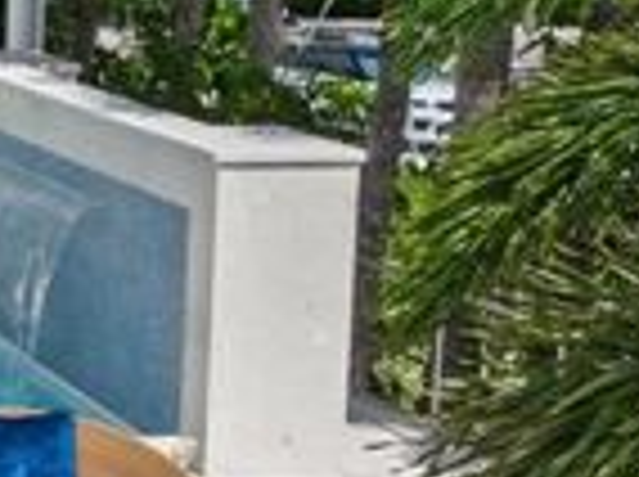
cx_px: -736
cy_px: 25
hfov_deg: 13.5
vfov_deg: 12.3
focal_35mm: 119
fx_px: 2193
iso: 100
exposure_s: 1/4000
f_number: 2.8
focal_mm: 12.29
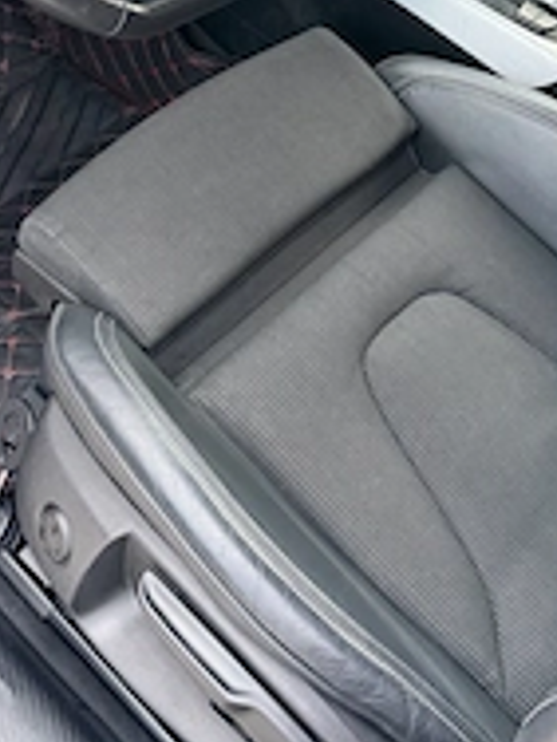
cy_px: 91
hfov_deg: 28.5
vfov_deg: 35.5
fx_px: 1094
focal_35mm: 51
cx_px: 340
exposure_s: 1/60
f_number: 1.78
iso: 640
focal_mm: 6.76
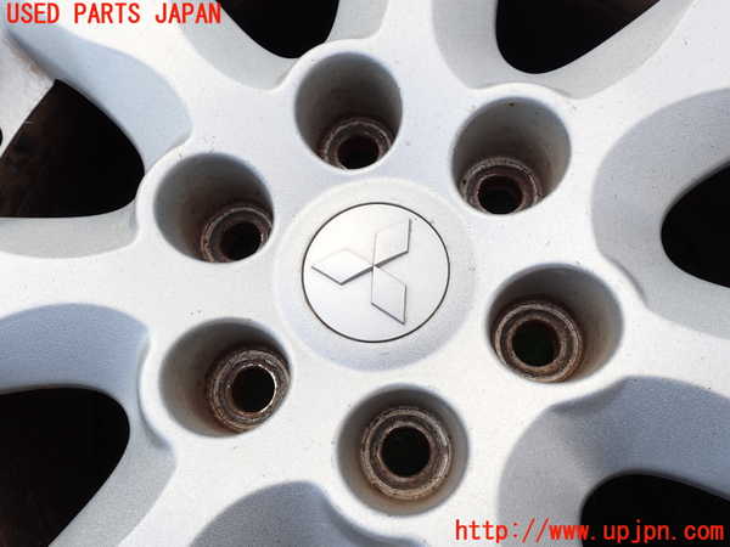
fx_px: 633
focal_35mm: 30
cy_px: 274
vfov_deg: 46.8
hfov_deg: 60.0
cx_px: 365
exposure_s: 1/250
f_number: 3.2
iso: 100
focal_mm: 5.4
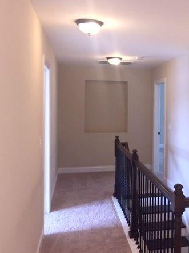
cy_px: 121
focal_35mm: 42
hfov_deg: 32.9
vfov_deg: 44.8
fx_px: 306
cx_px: 162
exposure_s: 1/30
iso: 64
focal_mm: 4.15
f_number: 2.2
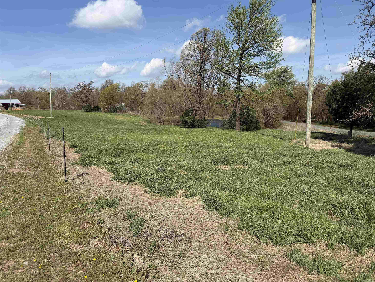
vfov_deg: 56.8
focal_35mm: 24
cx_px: 188
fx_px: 260
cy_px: 141
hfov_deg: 71.6
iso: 80
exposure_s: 1/5714
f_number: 1.78
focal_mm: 6.76
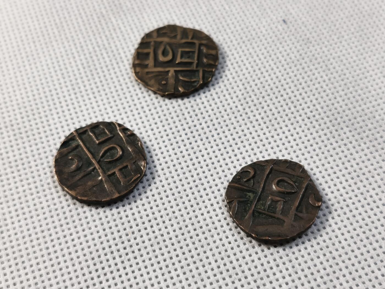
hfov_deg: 34.9
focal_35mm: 55
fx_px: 612
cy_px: 144
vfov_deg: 26.6
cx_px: 192
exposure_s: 1/100
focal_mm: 5.56
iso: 64
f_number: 1.6
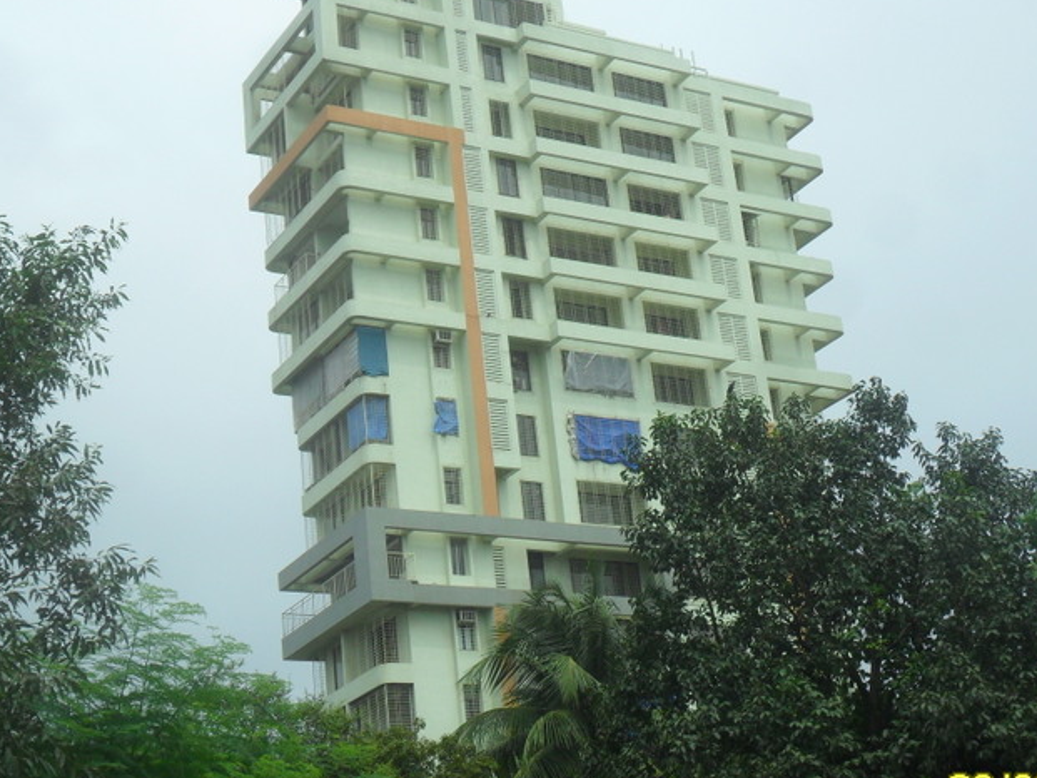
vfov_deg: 21.9
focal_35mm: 67
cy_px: 382
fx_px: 2008
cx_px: 548
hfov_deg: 29.0
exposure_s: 1/750
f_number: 5
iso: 100
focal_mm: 9.3
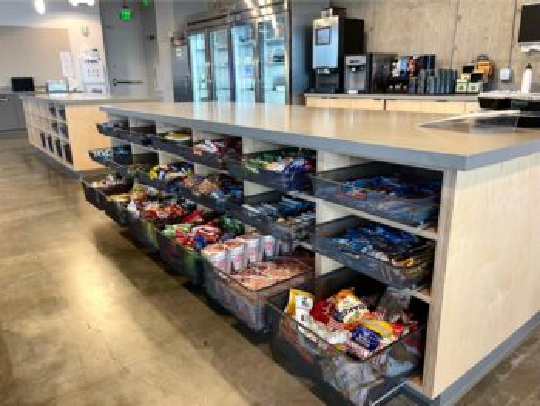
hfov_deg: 67.3
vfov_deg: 53.1
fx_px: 406
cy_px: 203
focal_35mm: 26
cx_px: 270
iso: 200
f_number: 1.6
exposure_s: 1/60
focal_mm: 5.1
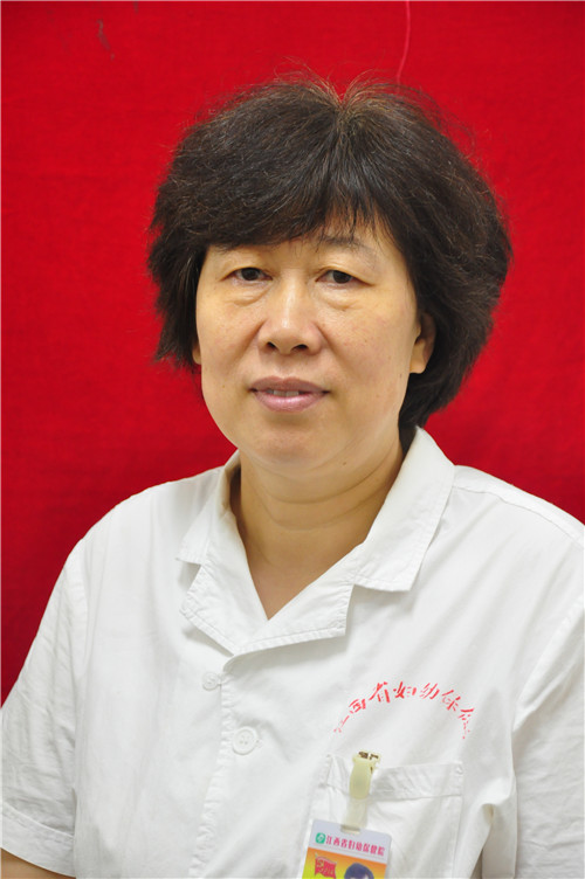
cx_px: 292
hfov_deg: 12.2
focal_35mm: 112
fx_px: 2747
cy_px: 440
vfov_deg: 18.2
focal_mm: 75
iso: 800
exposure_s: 1/8
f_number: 5.3
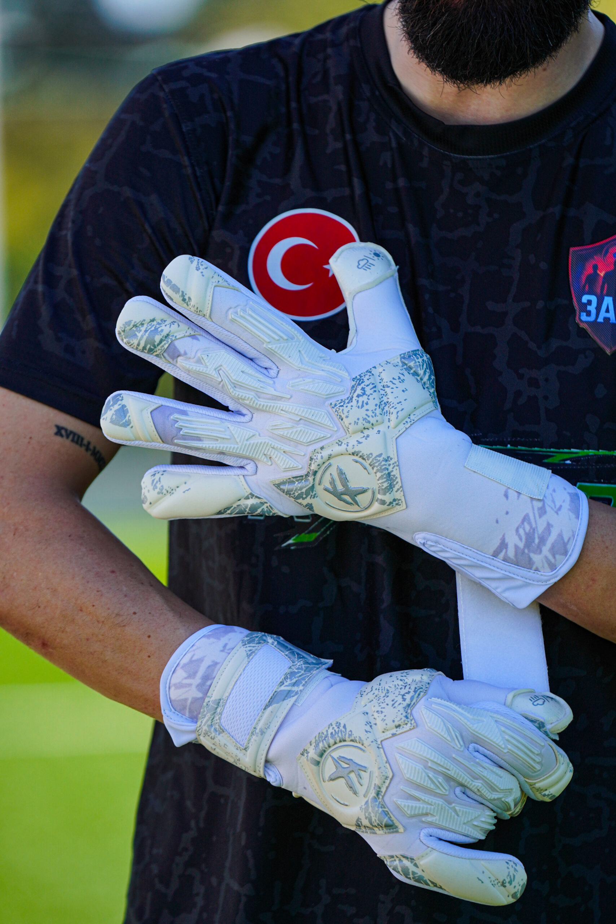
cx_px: 308
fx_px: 7467
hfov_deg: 4.7
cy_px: 462
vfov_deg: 7.1
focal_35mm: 291
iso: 160
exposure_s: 1/1250
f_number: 3.2
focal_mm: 194
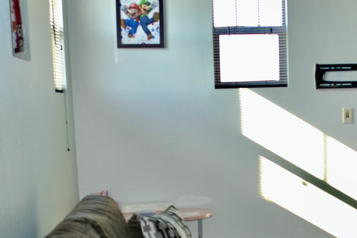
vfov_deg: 20.9
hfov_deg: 31.0
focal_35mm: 64
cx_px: 261
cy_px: 200
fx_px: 635
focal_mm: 18
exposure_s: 1/60
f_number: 3.5
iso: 400
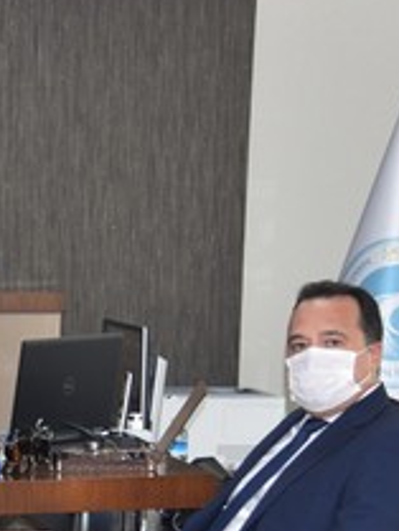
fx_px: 2364
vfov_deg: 12.7
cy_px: 492
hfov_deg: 9.2
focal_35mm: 154
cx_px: -308
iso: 250
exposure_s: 1/60
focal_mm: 50
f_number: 4
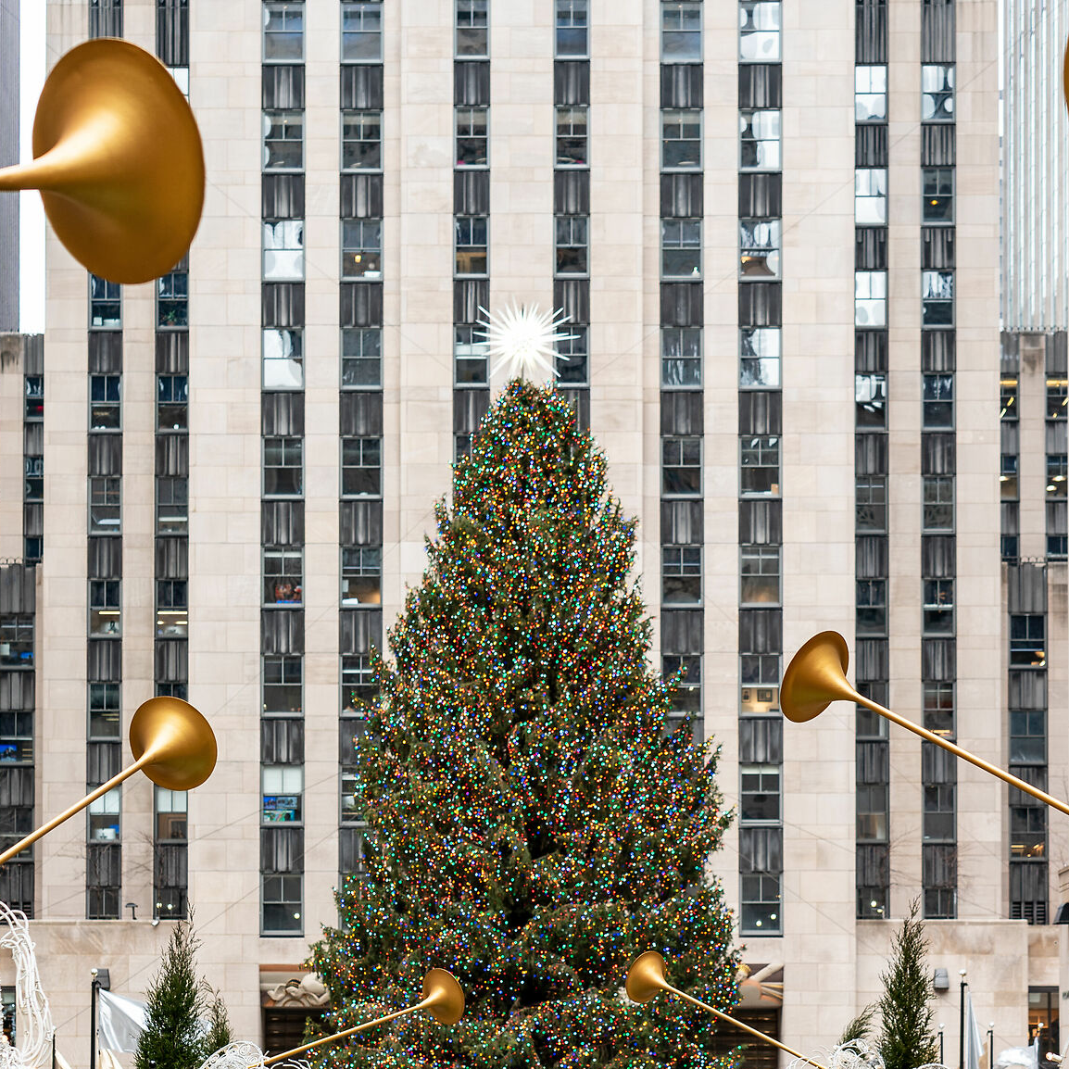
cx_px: 490
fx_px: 3459
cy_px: 1030
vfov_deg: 17.2
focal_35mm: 99
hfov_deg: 17.6
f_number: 5
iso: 100
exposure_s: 1/40
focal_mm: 56
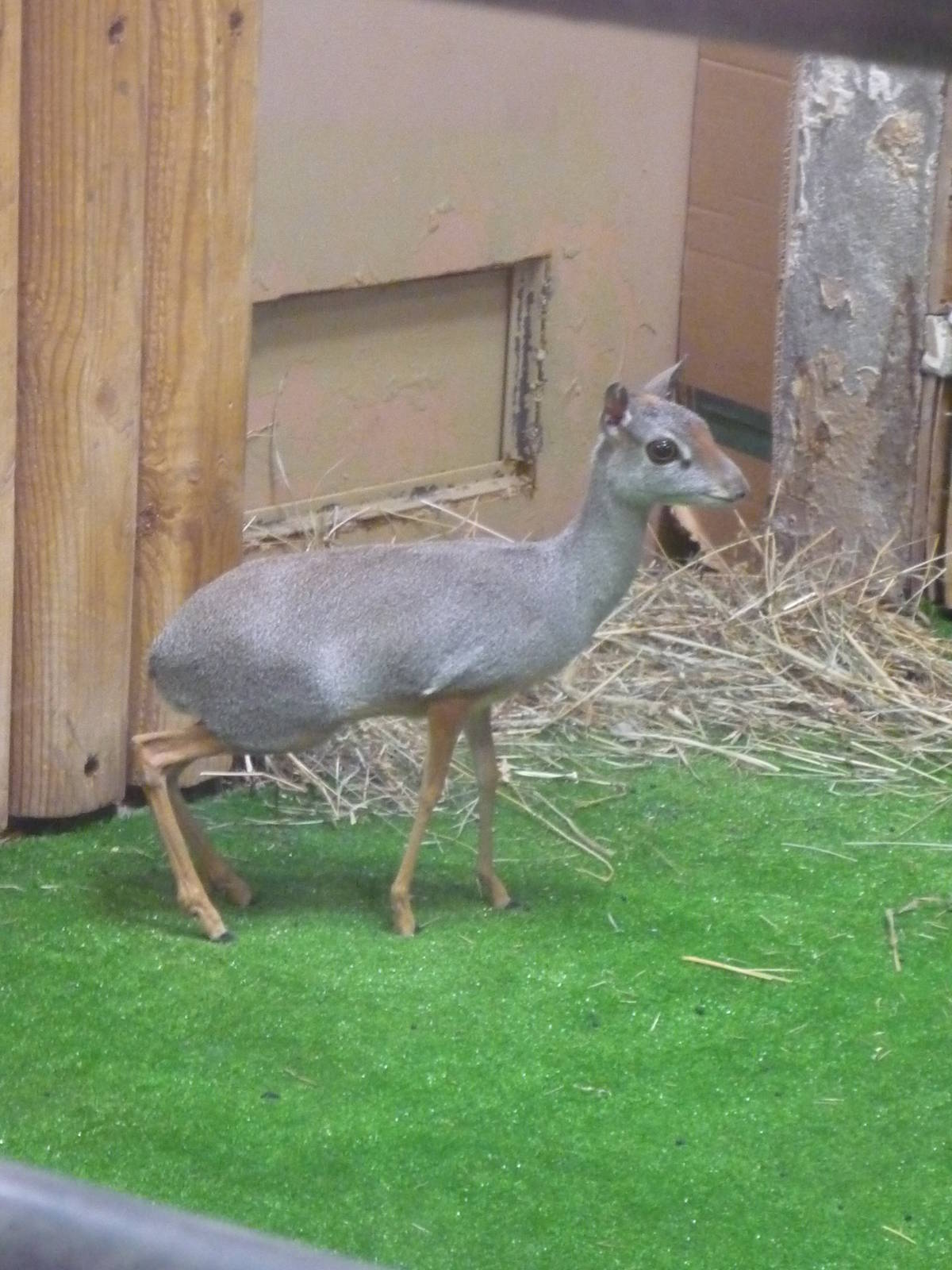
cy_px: 635
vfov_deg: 15.5
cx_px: 476
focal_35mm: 127
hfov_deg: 11.7
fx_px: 4657
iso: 800
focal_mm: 16.5
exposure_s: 1/8
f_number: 5.1
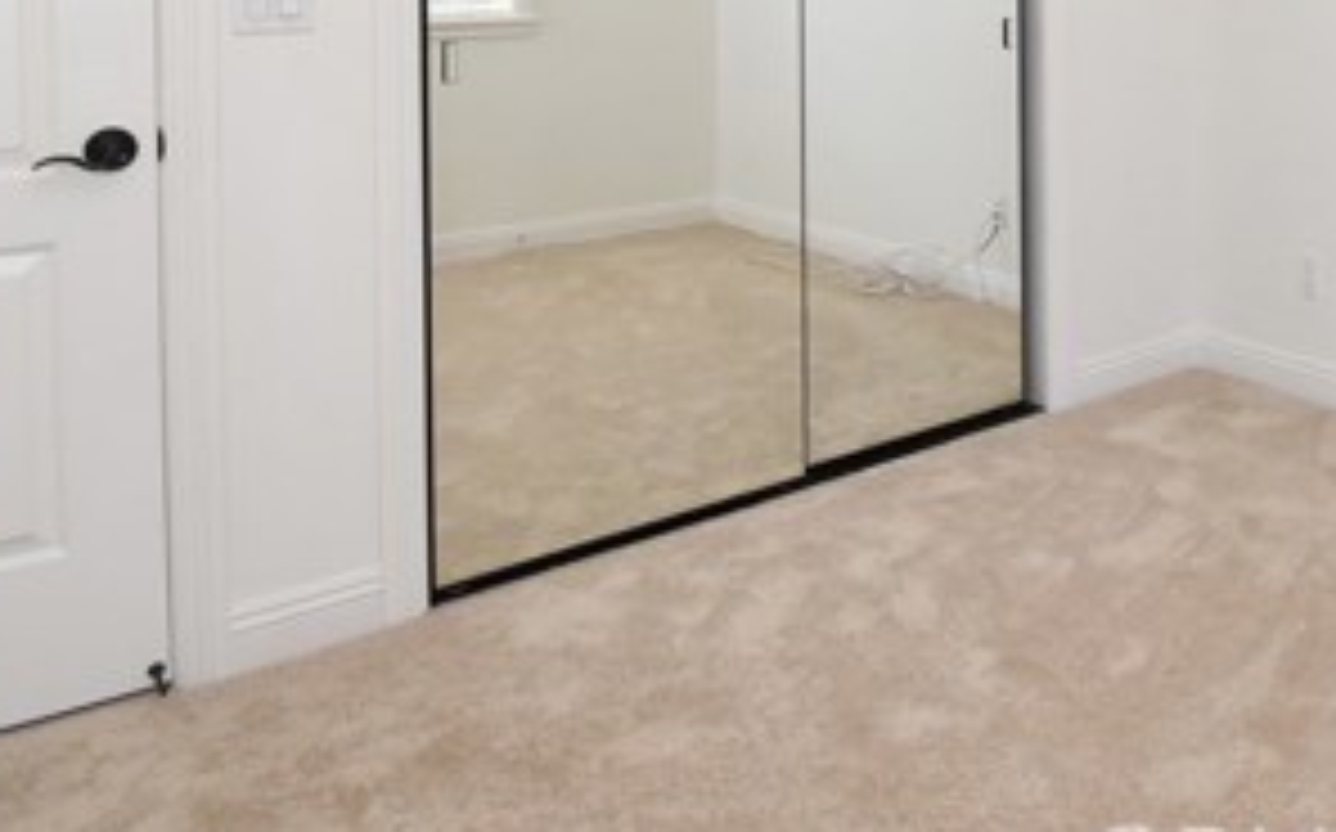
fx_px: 1200
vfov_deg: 34.3
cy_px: -29
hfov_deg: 52.3
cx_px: 1161
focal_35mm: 33
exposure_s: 1/250
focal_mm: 10
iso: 1000
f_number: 11
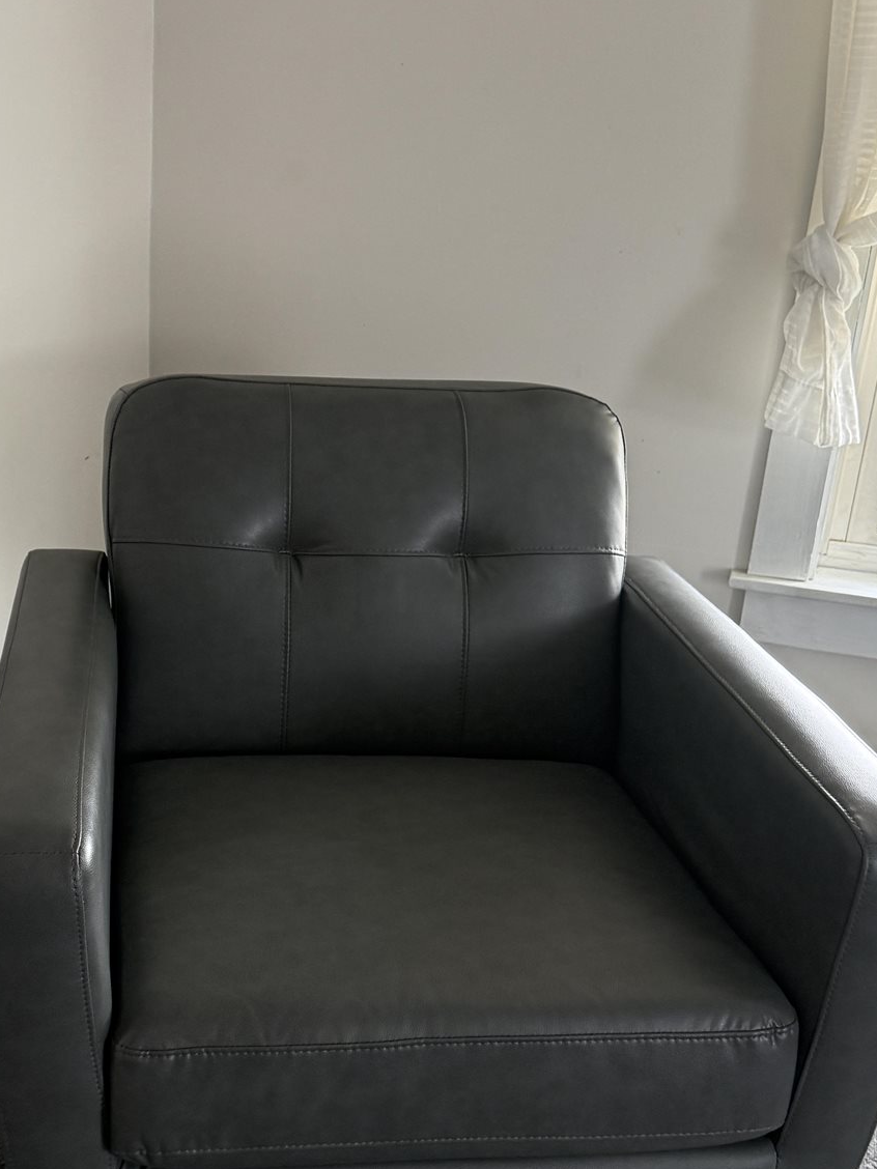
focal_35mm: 49
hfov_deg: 29.6
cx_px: 337
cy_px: 668
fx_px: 1655
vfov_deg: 38.8
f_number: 1.78
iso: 200
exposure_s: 1/71
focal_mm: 6.76
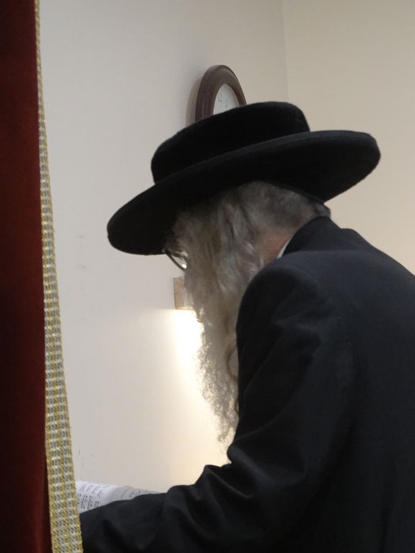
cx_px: 481
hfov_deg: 7.6
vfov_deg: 10.1
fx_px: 3115
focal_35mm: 195
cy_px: 328
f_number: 4.5
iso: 1600
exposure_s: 1/100
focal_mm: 40.37
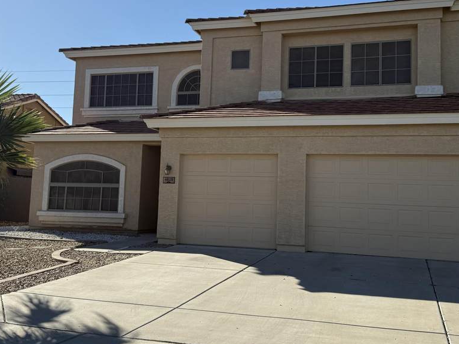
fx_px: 530
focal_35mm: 40
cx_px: 227
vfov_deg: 35.9
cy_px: 143
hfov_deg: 46.8
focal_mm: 6.76
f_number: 1.78
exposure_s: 1/5319
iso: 80
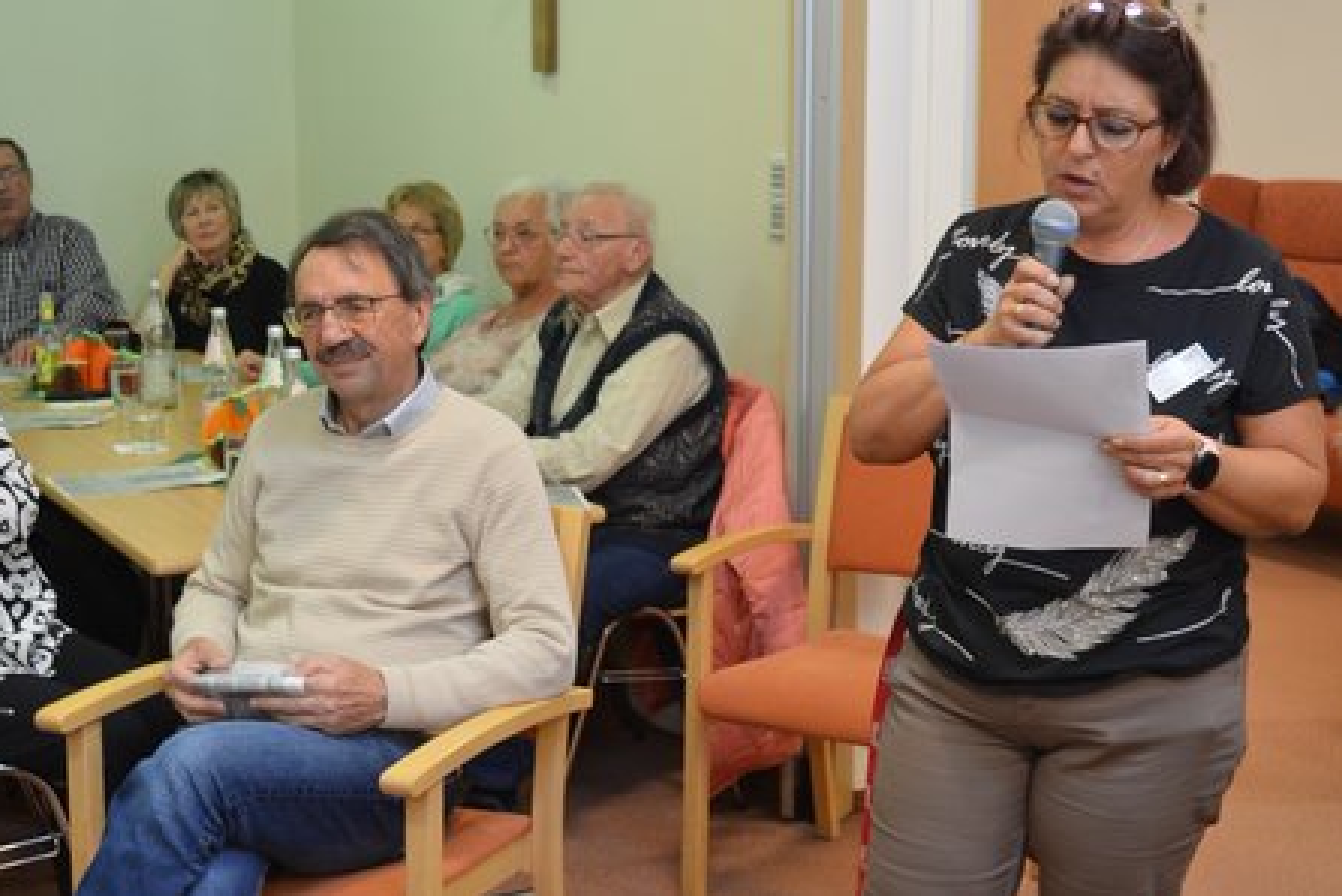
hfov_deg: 55.8
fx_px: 1268
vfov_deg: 38.9
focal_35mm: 34
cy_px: 437
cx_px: 674
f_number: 4.5
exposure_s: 1/25
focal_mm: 22
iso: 400
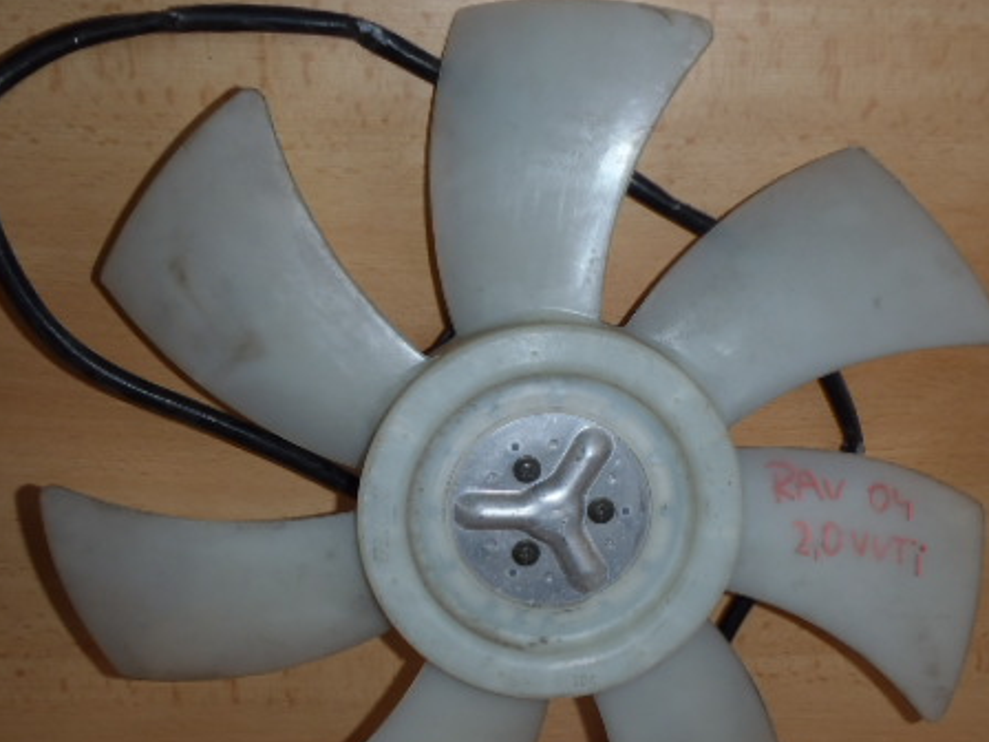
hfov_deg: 46.7
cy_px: 486
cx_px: 565
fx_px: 1143
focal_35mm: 40
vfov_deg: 35.7
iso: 100
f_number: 3.9
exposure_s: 1/30
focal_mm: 5
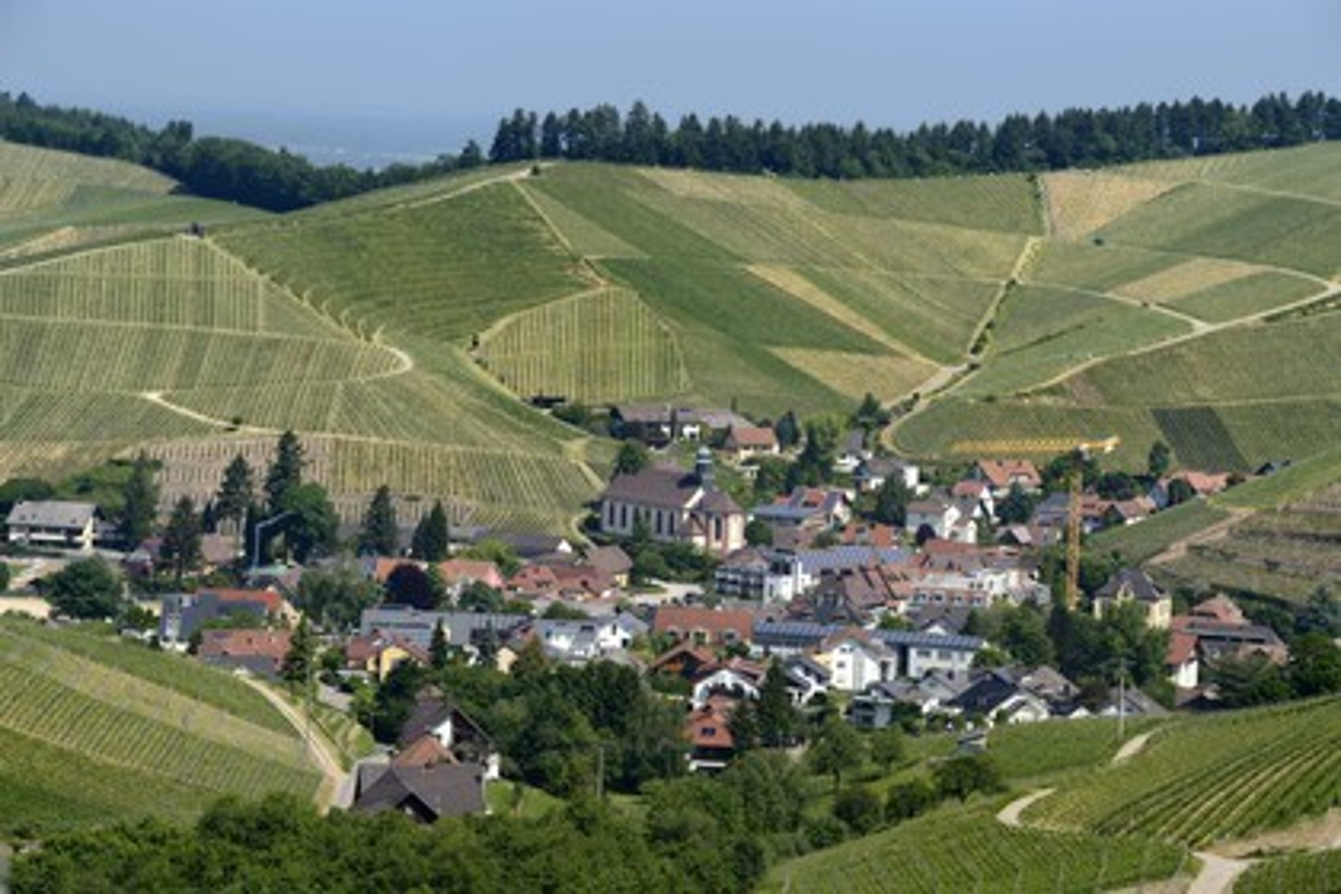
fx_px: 4842
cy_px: 447
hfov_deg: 15.8
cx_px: 670
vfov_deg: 10.5
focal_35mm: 130
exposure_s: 1/320
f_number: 11
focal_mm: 130
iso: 200
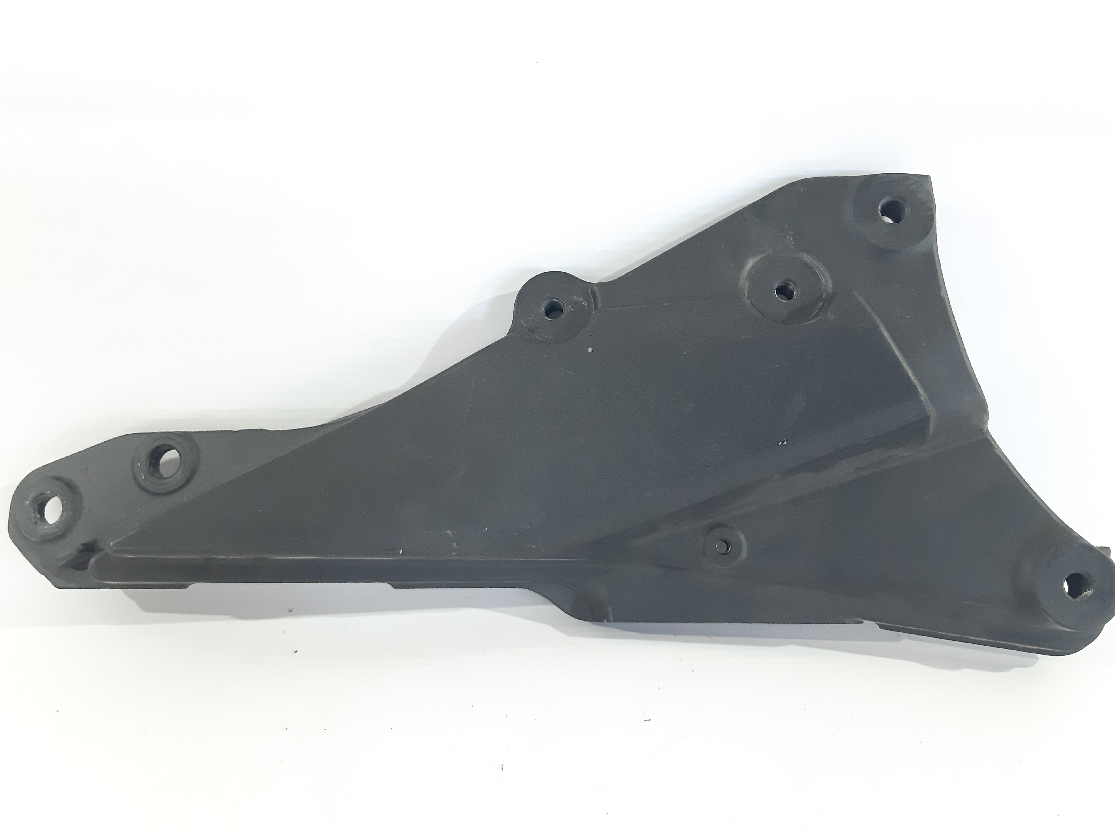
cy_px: 370
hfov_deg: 58.3
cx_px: 549
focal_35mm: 31
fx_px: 999
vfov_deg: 45.4
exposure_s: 1/50
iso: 250
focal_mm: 3.93
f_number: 1.7
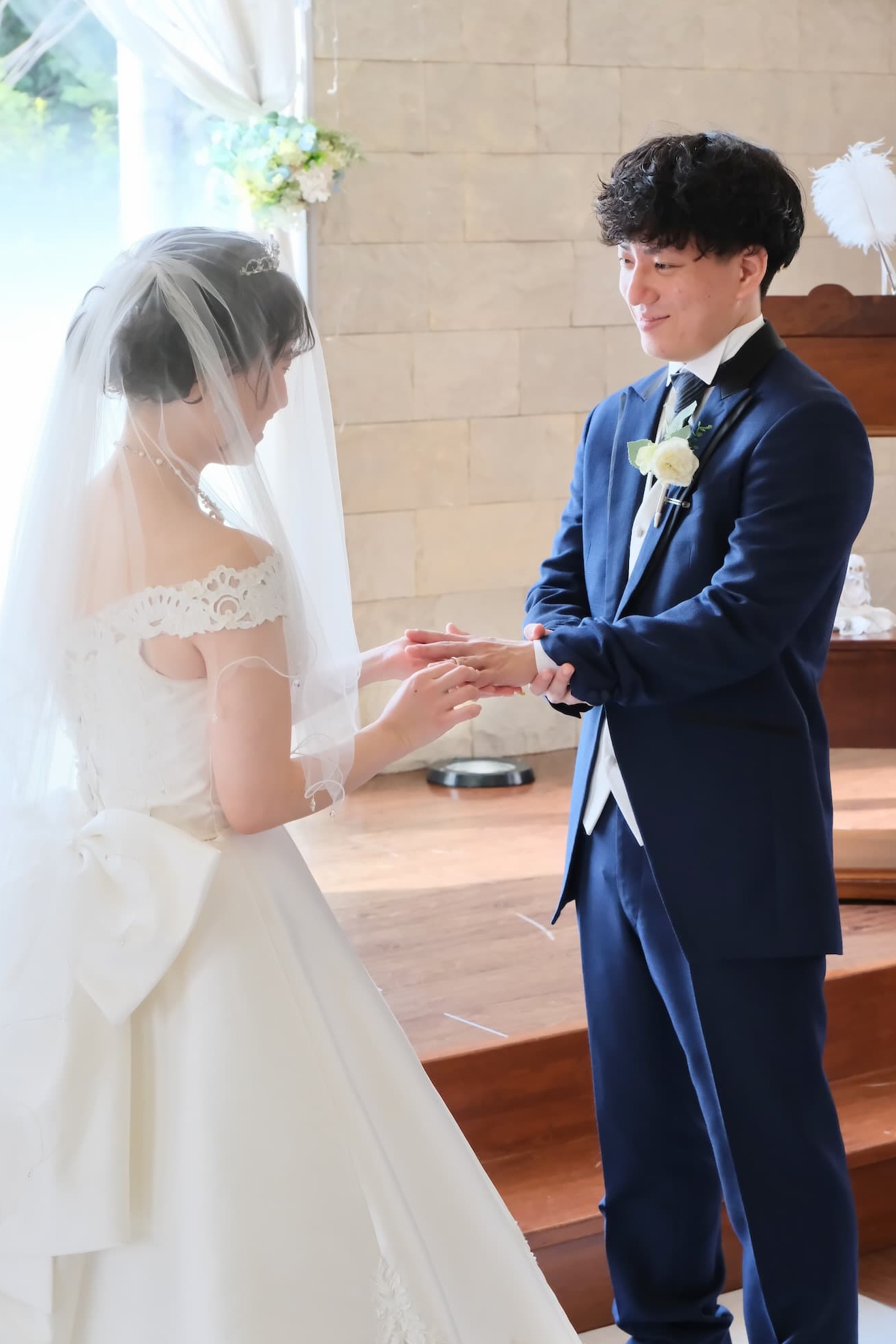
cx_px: 445
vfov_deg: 28.1
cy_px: 669
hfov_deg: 18.9
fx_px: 2687
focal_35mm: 72
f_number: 5.6
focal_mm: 47.6
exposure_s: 1/80
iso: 1600
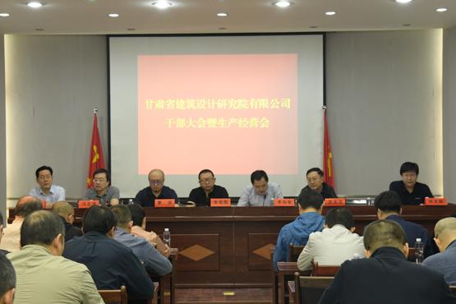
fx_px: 849
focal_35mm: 67
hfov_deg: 30.1
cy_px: 162
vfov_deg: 20.3
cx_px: 220
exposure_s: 1/160
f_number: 6.3
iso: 5000
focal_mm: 52
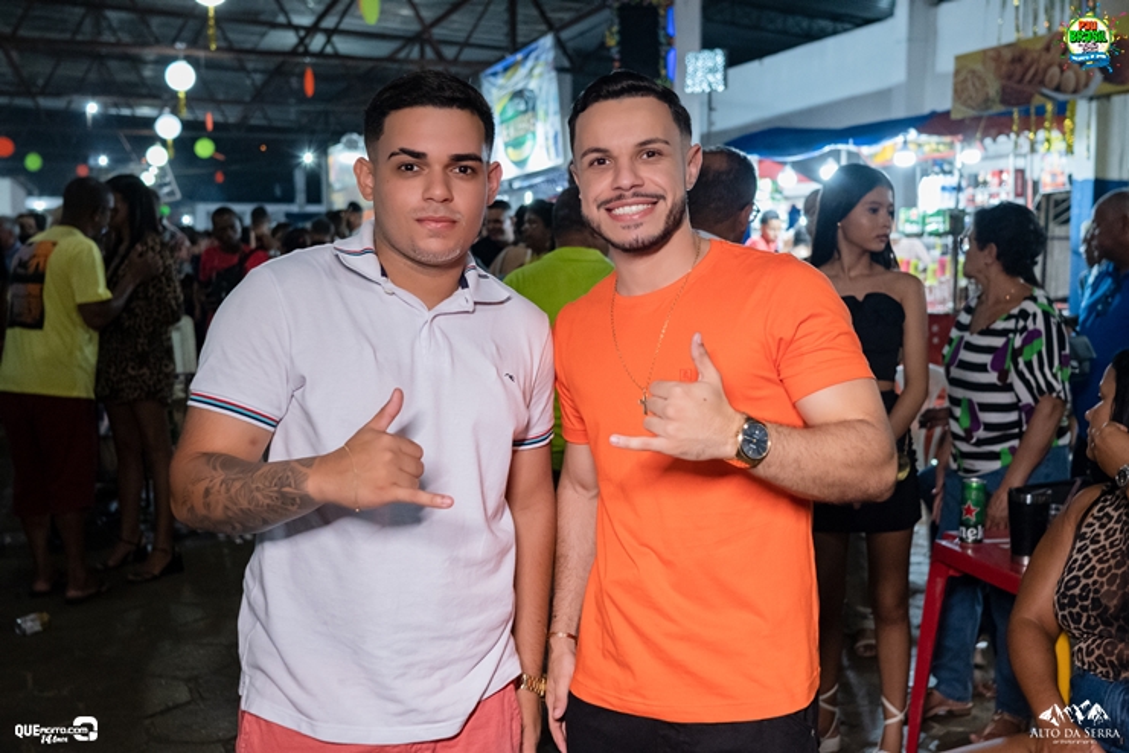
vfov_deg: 36.9
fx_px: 1129
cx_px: 564
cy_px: 376
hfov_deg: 53.1
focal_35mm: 36
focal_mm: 24
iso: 2500
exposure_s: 1/320
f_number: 2.5
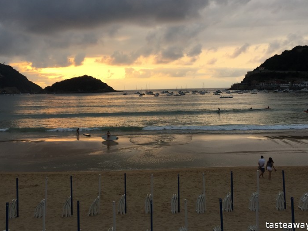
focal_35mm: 34
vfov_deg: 41.7
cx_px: 144
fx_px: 303
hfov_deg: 53.9
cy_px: 96
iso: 32
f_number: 2.2
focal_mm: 4.15
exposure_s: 1/501
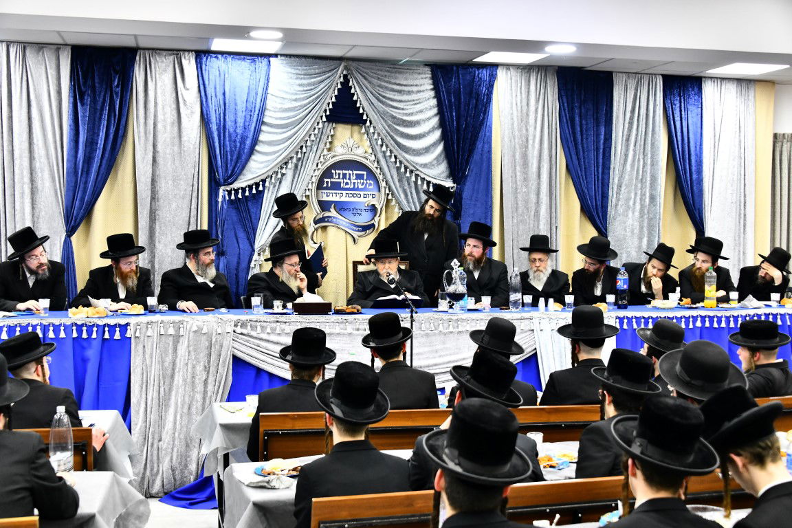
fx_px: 924
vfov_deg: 31.9
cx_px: 396
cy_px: 264
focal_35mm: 42
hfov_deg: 46.4
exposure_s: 1/80
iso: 2000
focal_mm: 42
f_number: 5.6
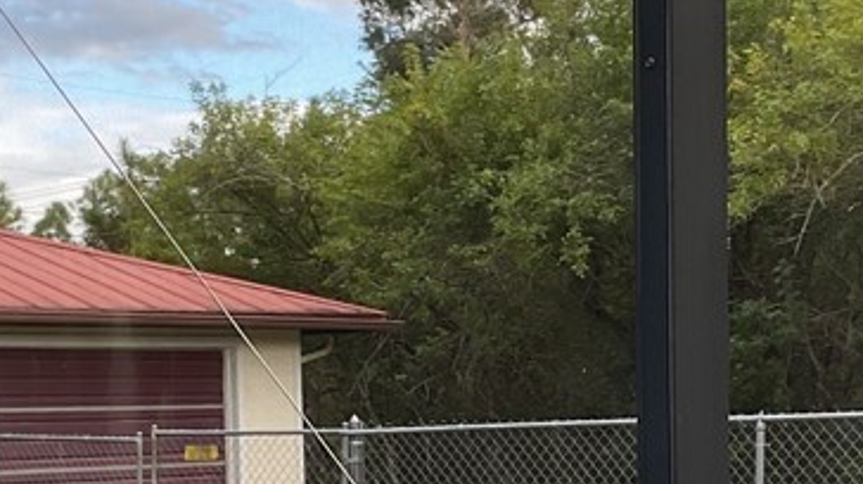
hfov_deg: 23.9
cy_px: 584
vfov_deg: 13.2
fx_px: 2035
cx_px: 332
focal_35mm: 89
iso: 16
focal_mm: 3
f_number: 1.8
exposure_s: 1/194
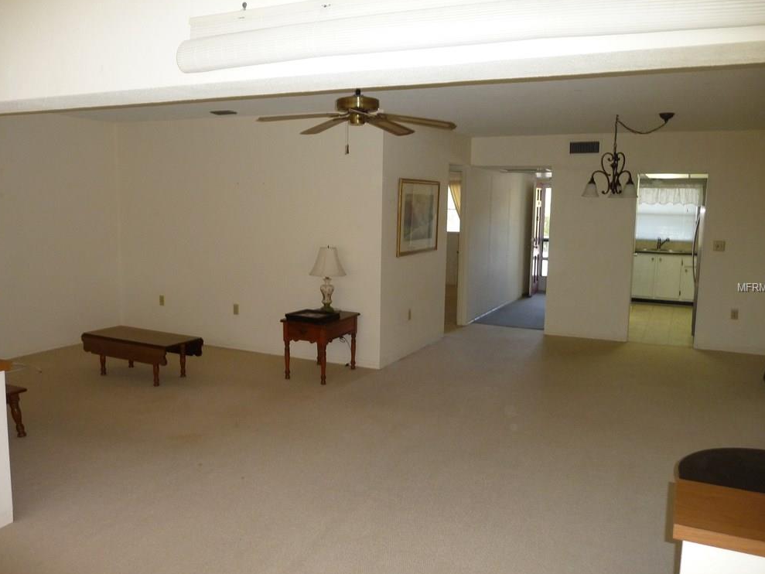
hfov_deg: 61.7
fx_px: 641
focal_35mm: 29
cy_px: 288
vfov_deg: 48.2
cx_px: 388
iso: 250
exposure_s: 1/30
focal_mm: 4.7
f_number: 3.3
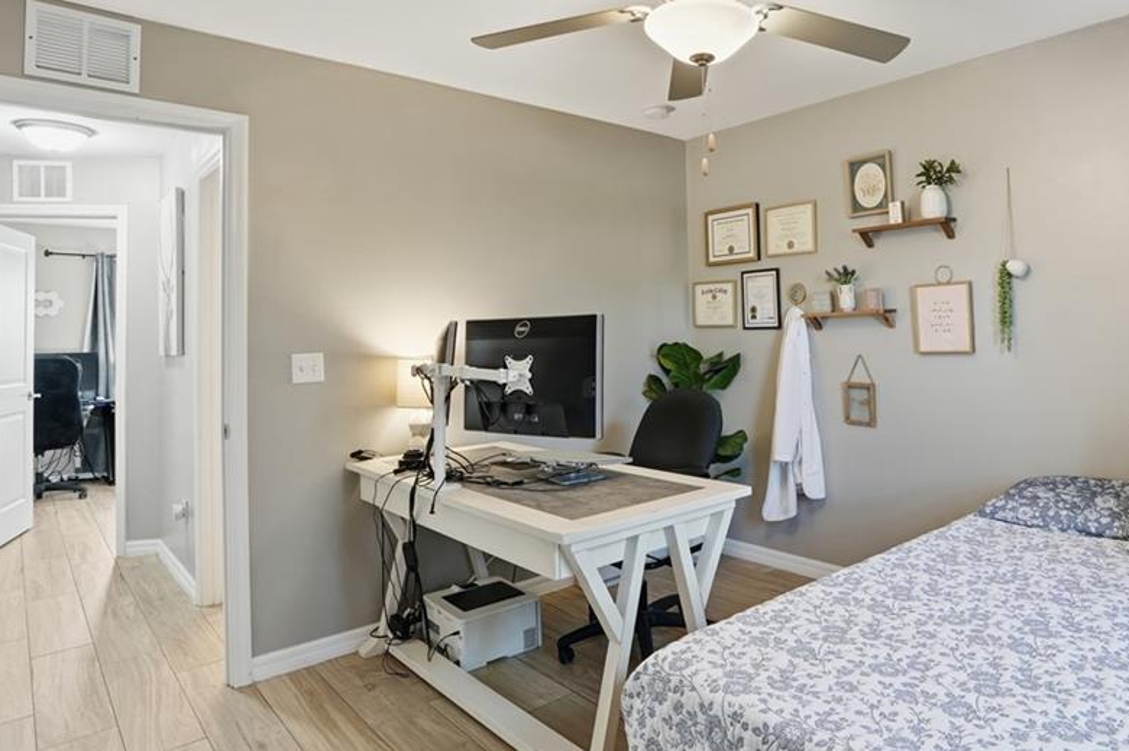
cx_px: 699
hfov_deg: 79.9
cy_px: 331
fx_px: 658
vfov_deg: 59.3
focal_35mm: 21
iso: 400
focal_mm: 16
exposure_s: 1/30
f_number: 9
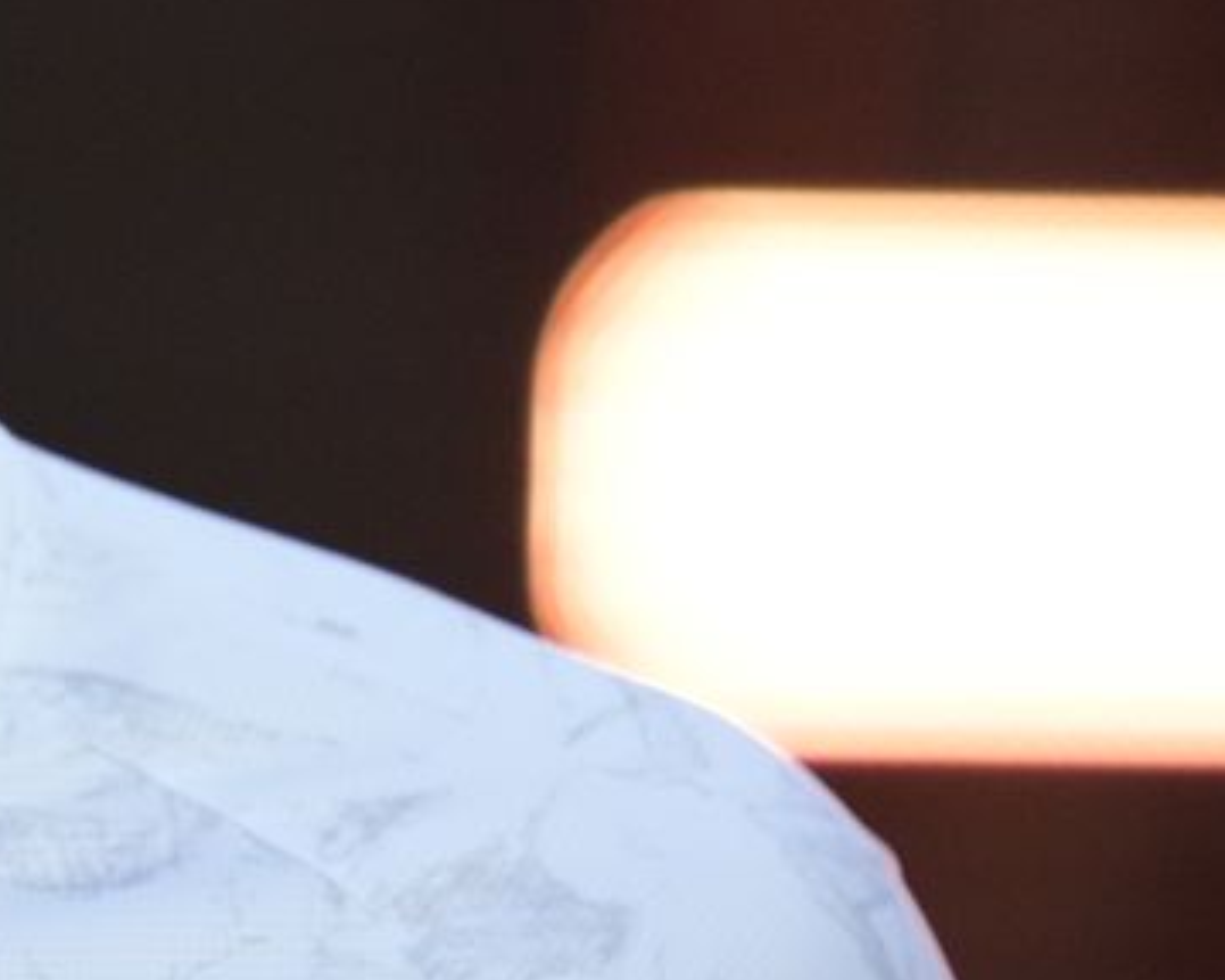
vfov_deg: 1.2
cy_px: 230
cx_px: -481
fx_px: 48569
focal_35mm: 1340
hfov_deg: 1.4
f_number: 2.8
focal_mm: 400
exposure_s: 1/1600
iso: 3200
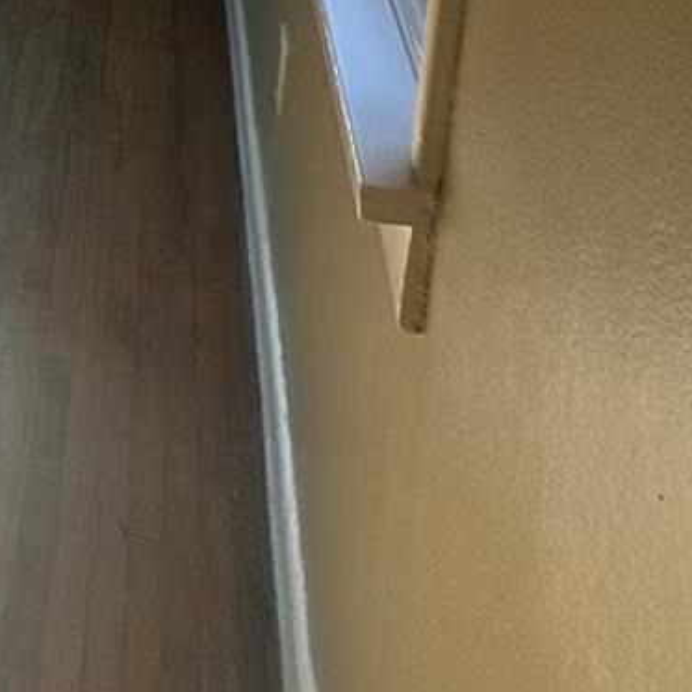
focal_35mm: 68
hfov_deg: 20.8
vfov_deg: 21.5
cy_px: -330
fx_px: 1538
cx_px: -404
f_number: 2.2
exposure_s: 1/228
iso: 40
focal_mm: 2.22
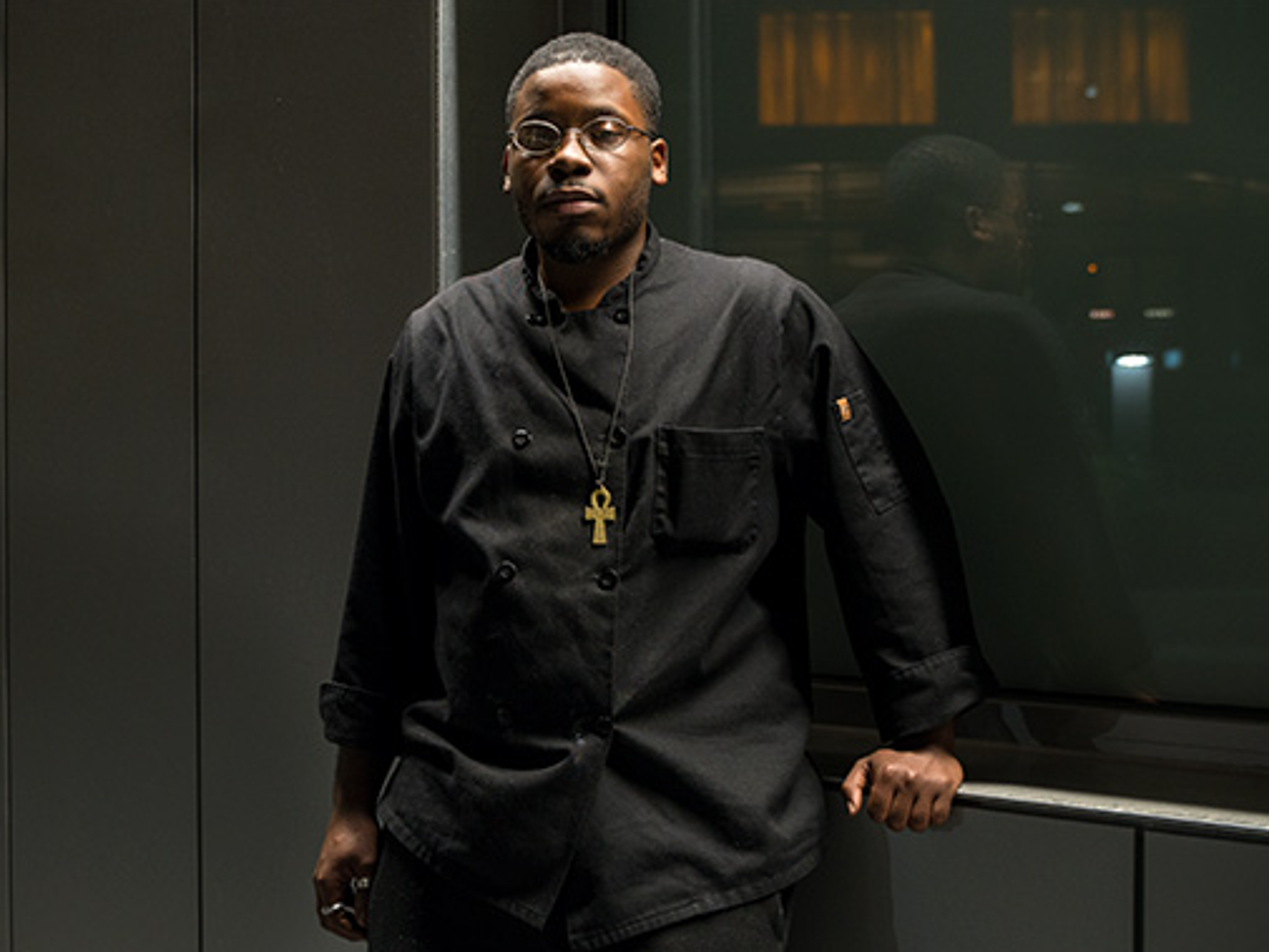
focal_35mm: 42
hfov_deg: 44.7
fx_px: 1540
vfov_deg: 34.4
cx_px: 578
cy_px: 481
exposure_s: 1/125
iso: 800
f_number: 4
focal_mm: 38
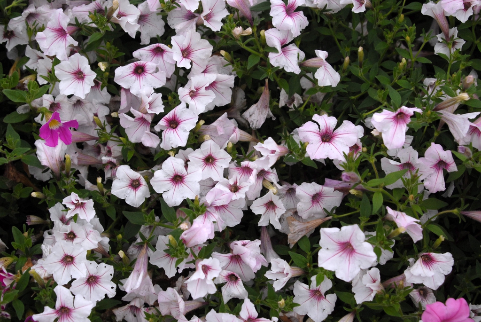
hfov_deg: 35.0
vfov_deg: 23.8
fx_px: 762
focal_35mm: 57
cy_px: 161
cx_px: 240
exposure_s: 1/125
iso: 400
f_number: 5.6
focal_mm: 38
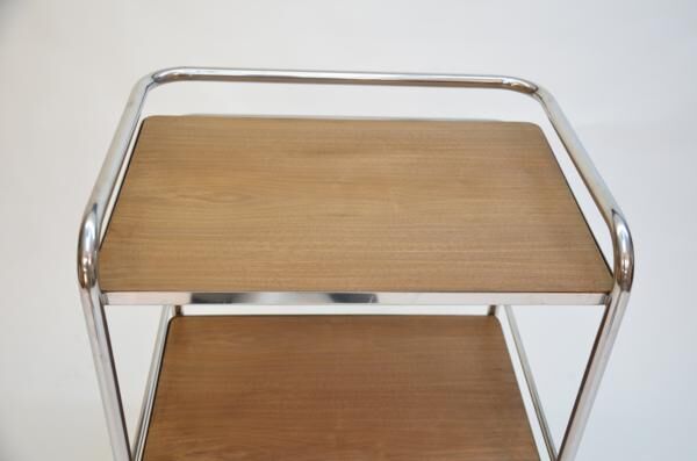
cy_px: 230
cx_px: 348
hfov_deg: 46.5
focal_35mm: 42
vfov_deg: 31.7
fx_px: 811
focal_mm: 28
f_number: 4.5
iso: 640
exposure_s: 1/80
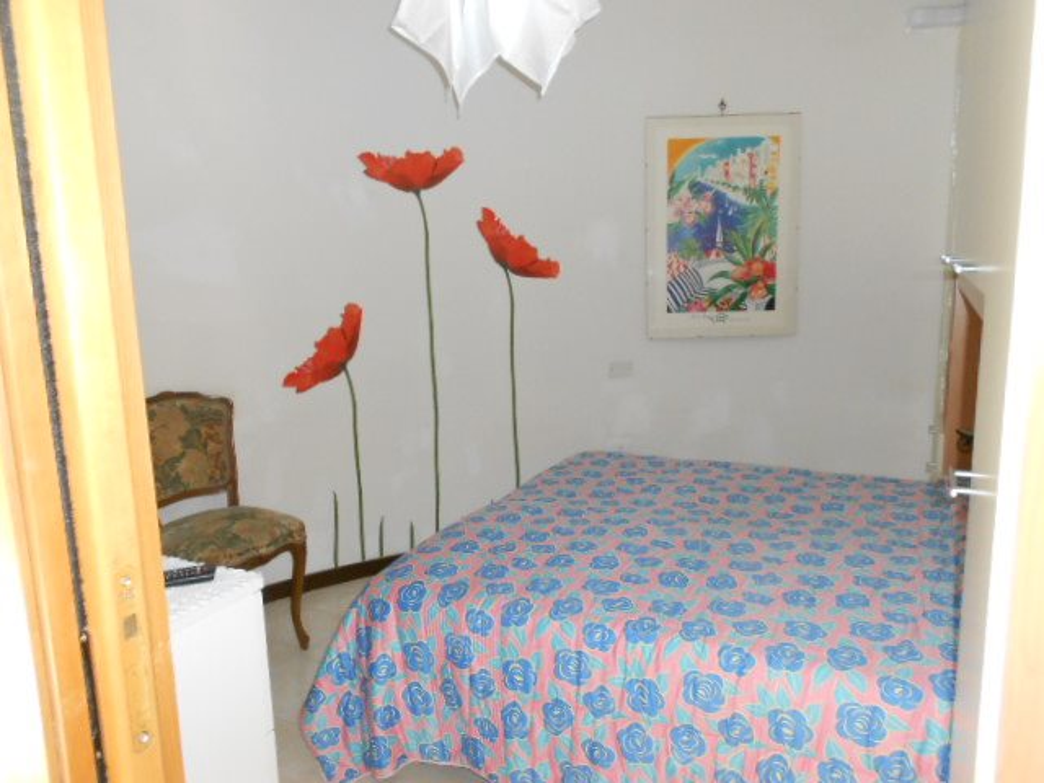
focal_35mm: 26
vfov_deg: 53.1
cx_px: 522
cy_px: 392
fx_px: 784
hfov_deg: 67.3
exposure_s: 1/25
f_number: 3.2
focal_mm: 4.6
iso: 250
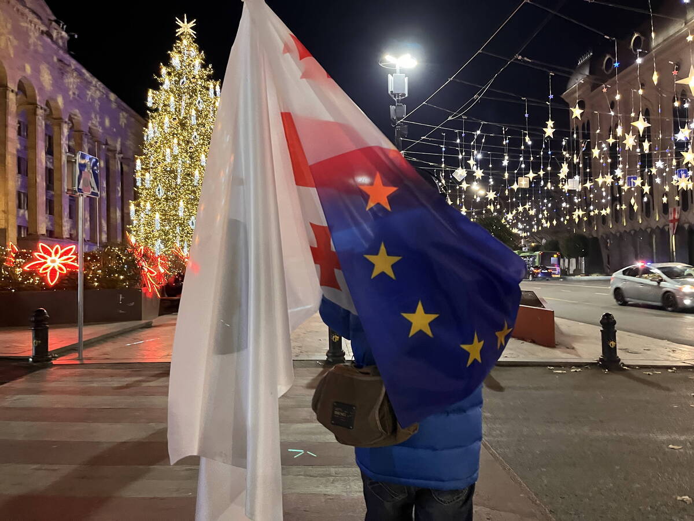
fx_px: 521
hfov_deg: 67.3
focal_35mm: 26
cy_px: 260
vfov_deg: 53.1
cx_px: 347
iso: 500
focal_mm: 5.1
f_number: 1.6
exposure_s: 1/33
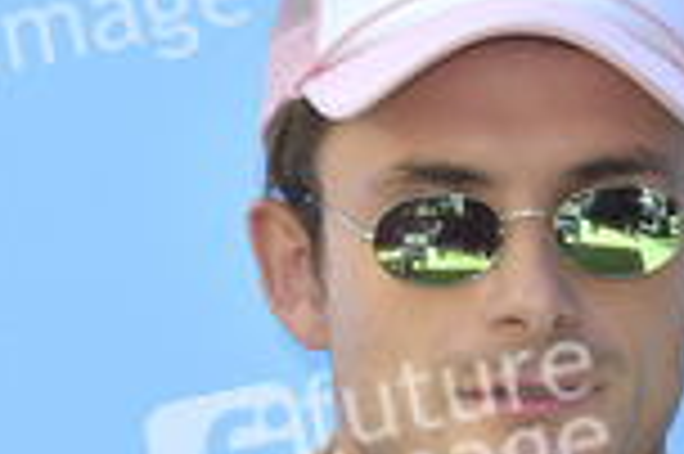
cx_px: 511
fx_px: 9490
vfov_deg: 2.7
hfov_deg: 4.1
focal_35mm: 500
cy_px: 674
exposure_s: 1/250
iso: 320
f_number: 6.3
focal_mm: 190
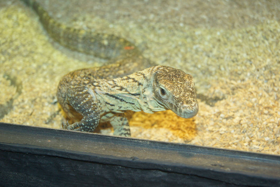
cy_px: 94
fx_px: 583
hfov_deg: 27.0
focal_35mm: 75
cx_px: 140
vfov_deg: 18.2
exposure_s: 1/80
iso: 640
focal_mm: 50
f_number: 5.6
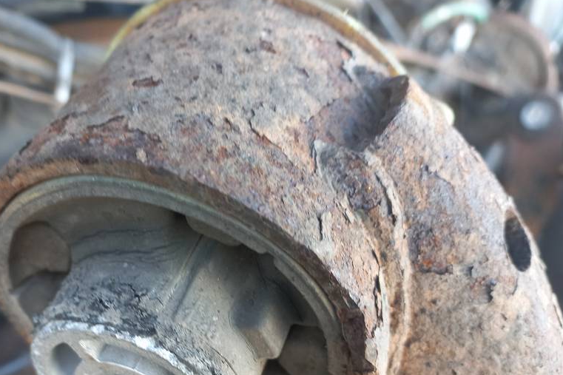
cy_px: 276
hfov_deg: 54.0
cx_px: 222
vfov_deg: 37.0
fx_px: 547
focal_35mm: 35
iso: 64
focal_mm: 4.6
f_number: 1.8
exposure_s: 1/50
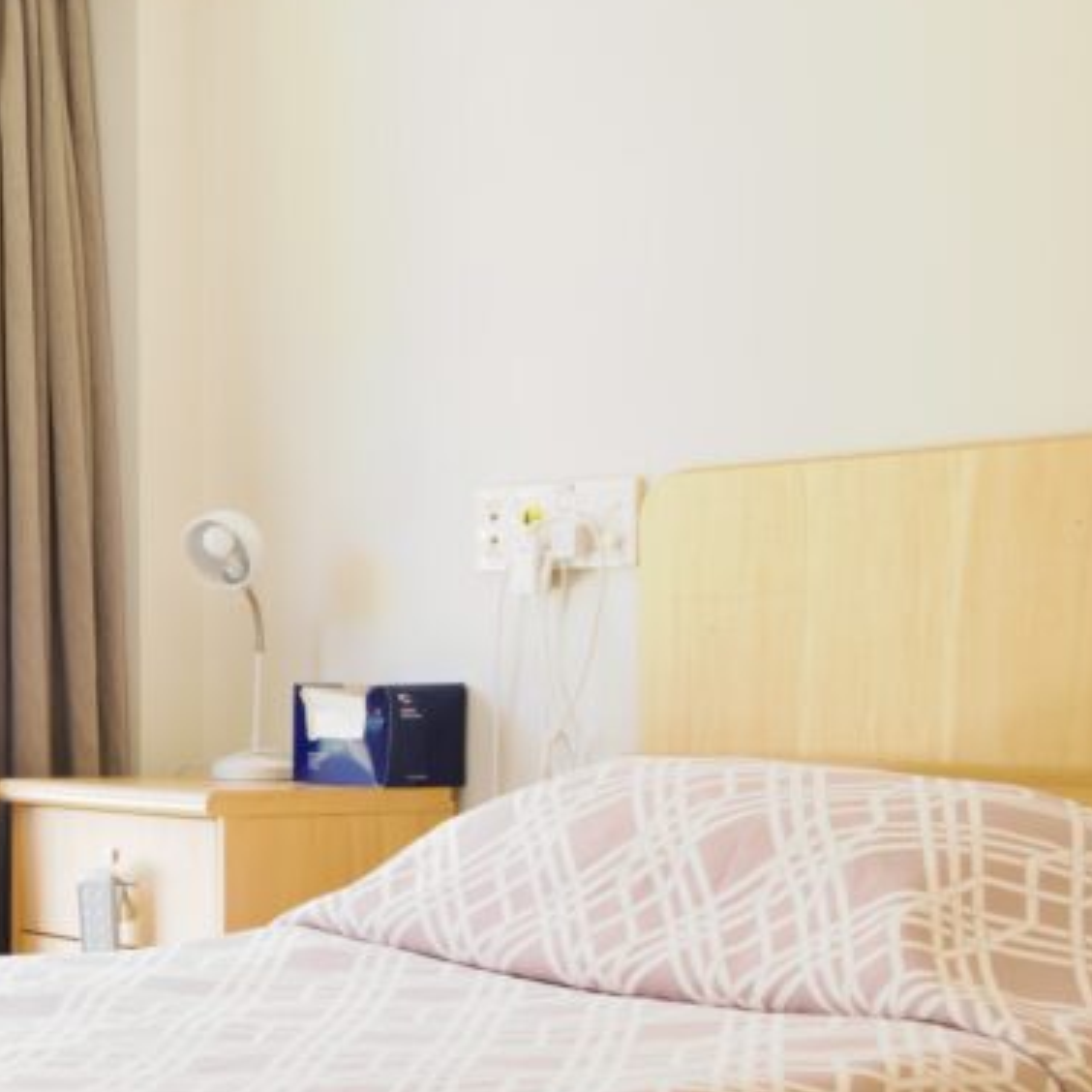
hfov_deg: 22.0
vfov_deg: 23.2
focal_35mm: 74
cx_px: -99
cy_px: 629
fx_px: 2658
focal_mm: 32.2
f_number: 8
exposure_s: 1/2
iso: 100
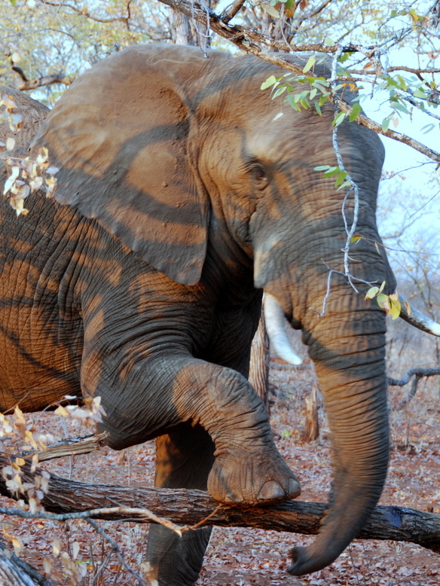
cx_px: 143
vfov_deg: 13.0
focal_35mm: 152
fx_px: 2575
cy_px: 293
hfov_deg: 9.8
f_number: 5
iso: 200
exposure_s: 1/30
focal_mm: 70
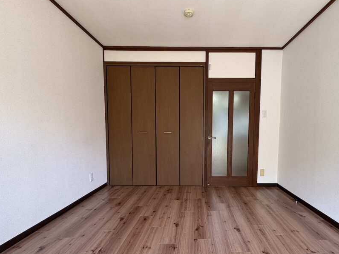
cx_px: 195
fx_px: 176
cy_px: 144
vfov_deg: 71.3
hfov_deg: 87.2
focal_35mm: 18
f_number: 2.2
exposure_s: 1/99
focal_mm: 2.22
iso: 160
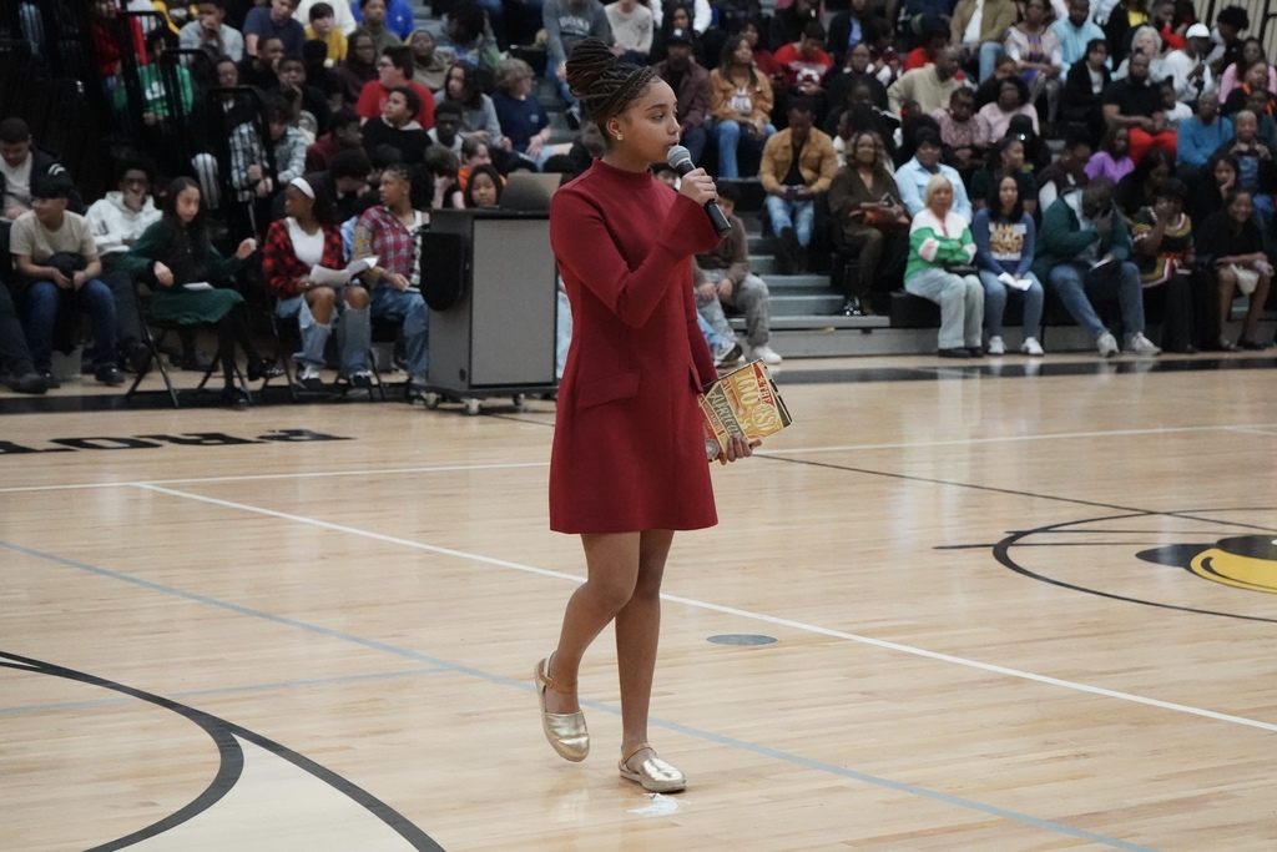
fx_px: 2483
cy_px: 426
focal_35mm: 70
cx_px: 638
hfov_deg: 28.8
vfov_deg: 19.5
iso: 20000
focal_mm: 70
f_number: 5.6
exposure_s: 1/800
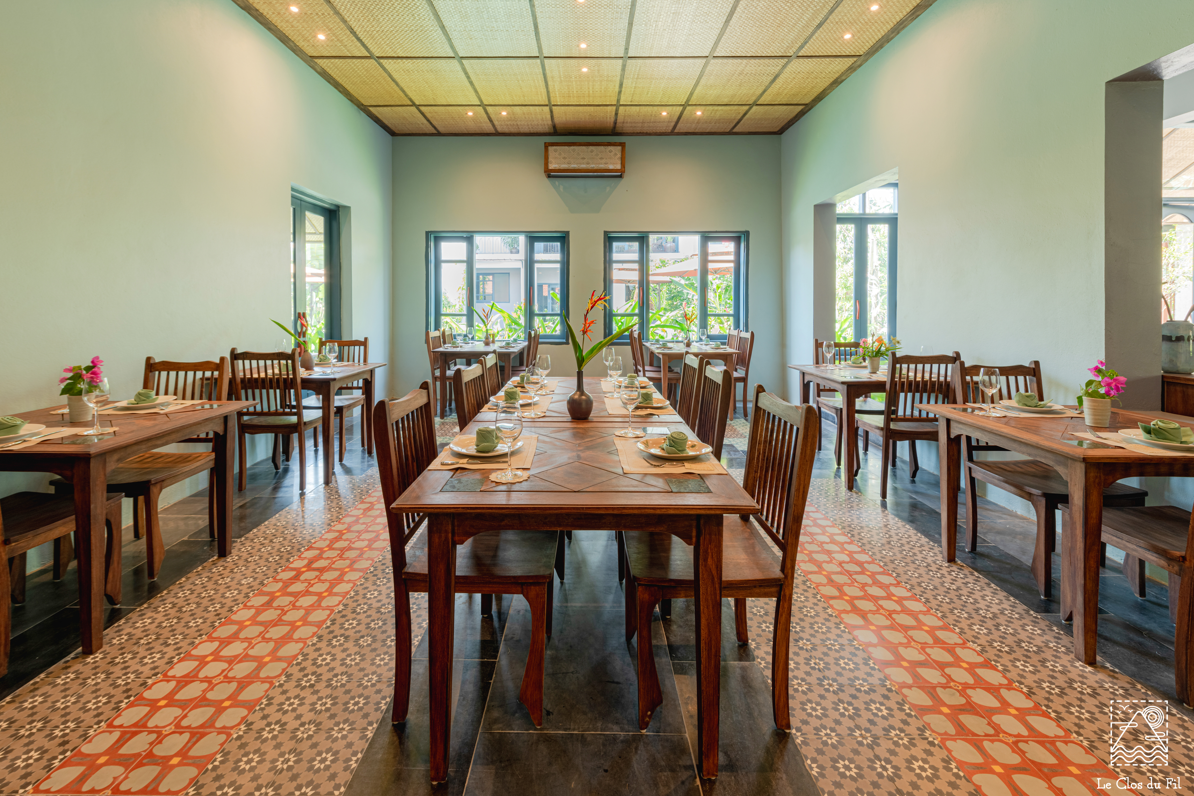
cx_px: 597
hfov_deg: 104.3
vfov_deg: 81.2
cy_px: 398
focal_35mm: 14
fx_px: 464
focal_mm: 14
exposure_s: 1/8
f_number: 10
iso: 160
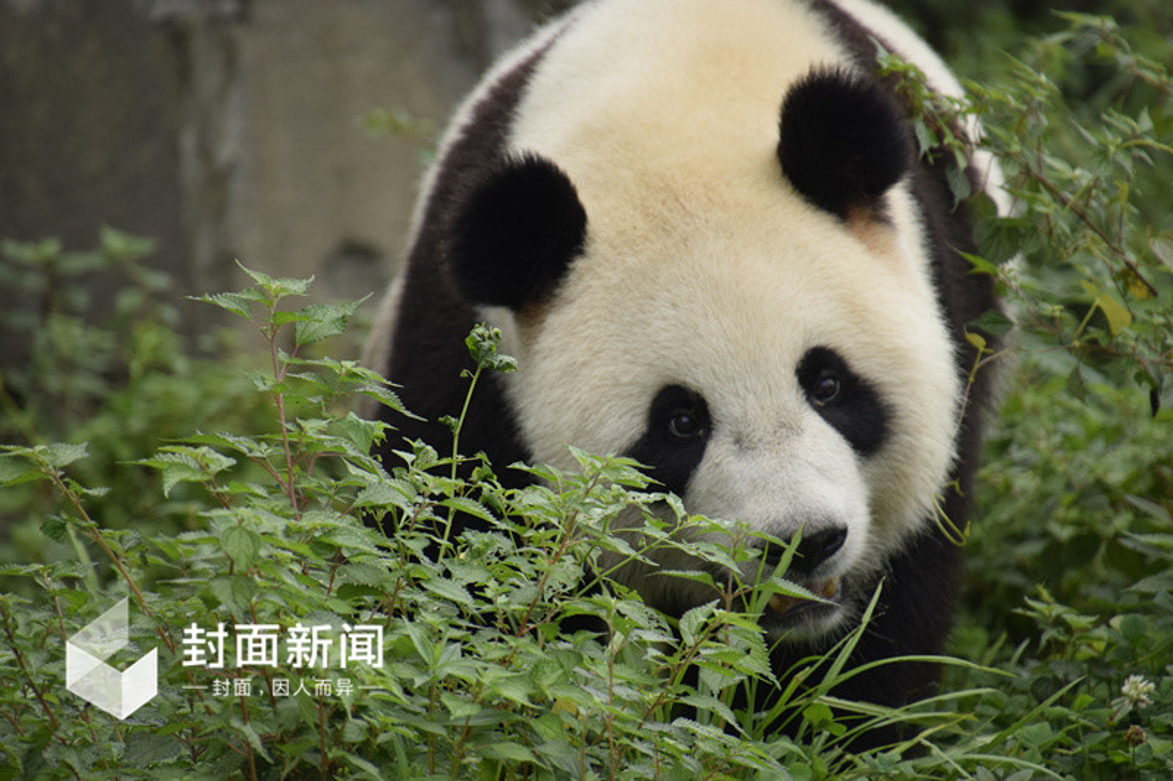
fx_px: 14659
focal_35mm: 450
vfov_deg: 3.1
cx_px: 586
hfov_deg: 4.6
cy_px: 390
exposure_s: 1/800
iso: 500
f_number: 6.3
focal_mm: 300
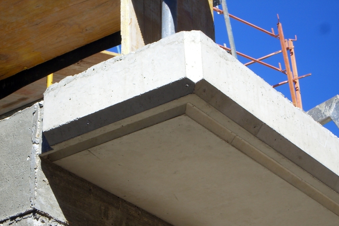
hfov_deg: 16.4
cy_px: 132
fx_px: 1177
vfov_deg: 11.0
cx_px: 175
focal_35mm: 125
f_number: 8.3
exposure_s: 1/160
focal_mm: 18.6
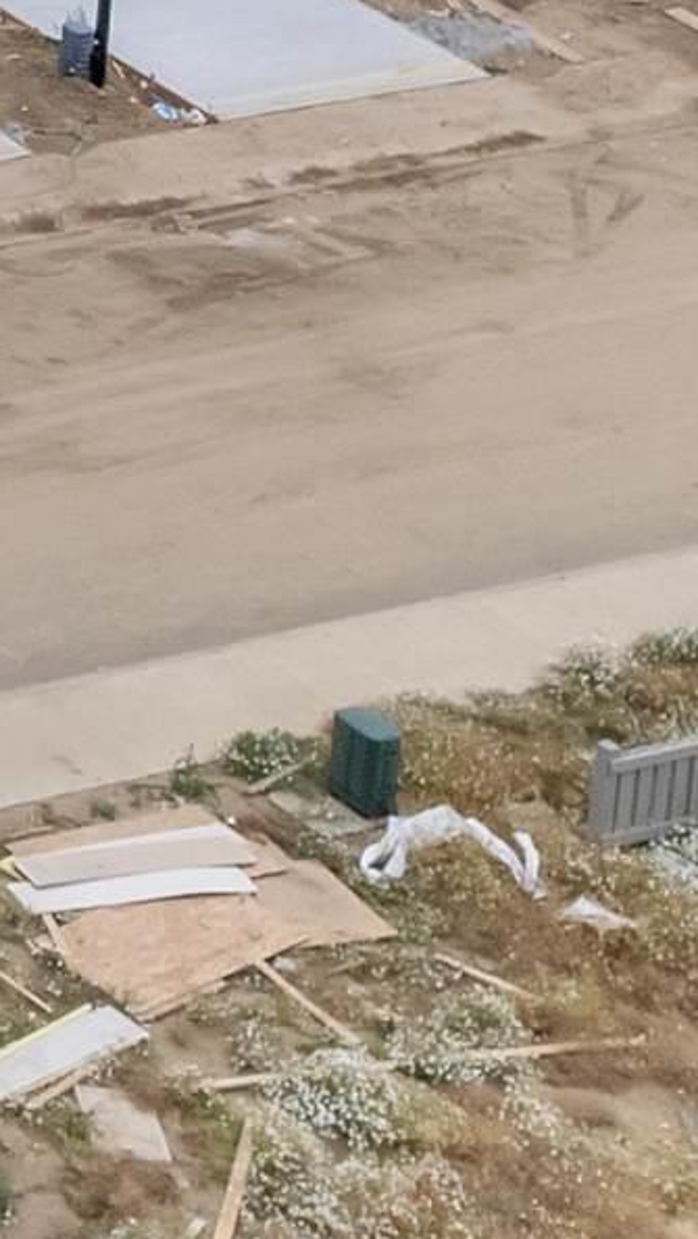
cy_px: -708
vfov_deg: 16.2
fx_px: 3913
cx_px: -2002
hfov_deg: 7.5
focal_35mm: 119
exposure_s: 1/1250
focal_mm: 8.38
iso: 100
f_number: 2.8
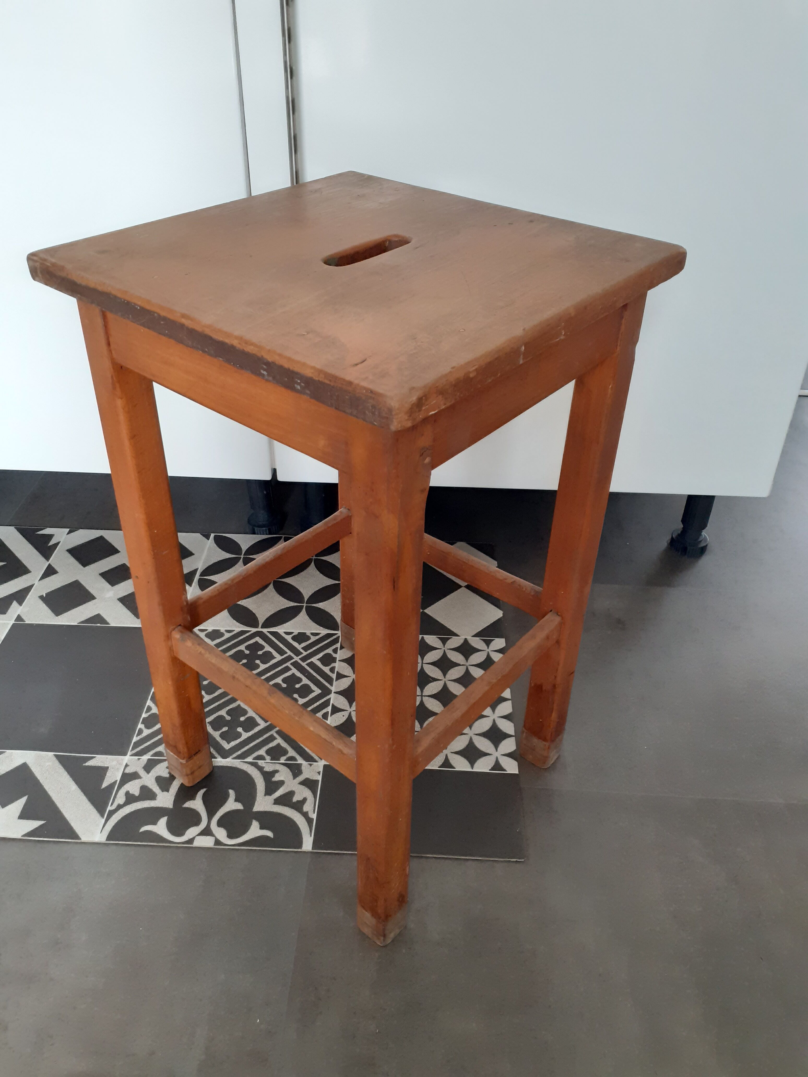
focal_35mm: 27
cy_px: 538
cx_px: 404
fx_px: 840
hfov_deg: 51.4
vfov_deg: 65.3
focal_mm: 3.6
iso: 250
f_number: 1.9
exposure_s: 1/50
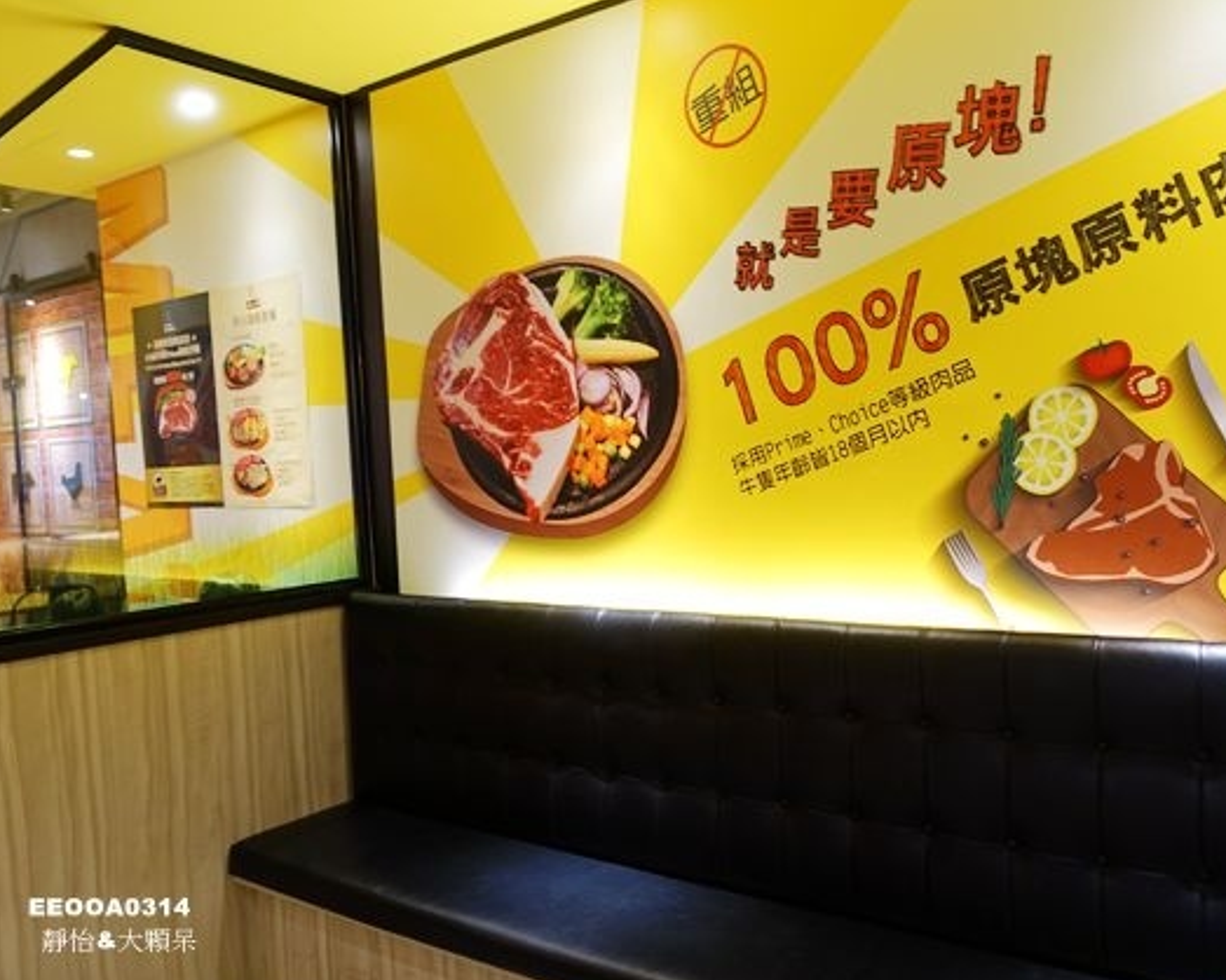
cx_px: 633
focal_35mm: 28
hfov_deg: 62.2
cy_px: 501
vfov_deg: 51.5
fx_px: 1016
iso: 160
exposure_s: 1/30
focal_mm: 8.8
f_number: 1.8
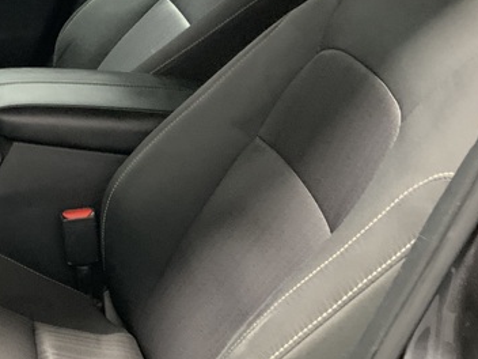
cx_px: -46
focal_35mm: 79
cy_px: 166
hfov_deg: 23.2
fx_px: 1091
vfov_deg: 18.7
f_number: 1.8
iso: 200
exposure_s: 1/40
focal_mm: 3
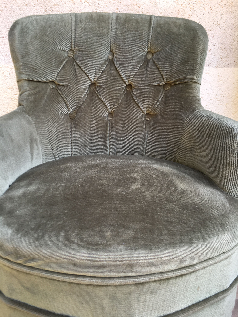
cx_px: 119
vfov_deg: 61.7
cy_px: 158
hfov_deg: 48.2
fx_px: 266
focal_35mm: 29
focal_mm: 4.15
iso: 25
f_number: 2.2
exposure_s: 1/50
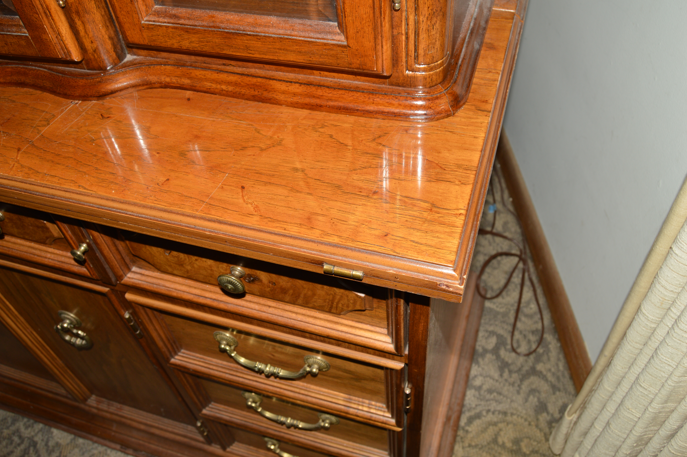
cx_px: 344
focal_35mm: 30
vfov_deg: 43.5
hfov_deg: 62.0
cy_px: 228
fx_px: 572
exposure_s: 1/160
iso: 100
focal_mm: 20
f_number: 5.6
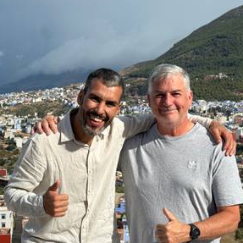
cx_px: 70
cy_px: 130
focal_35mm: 71
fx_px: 564
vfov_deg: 24.3
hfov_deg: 24.1
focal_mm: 6.76
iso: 100
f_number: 1.78
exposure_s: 1/9901
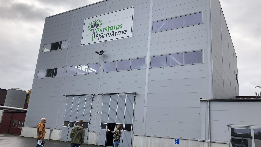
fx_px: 215
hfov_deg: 62.6
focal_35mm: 31
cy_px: 71
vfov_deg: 37.8
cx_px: 129
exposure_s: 1/338
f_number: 1.8
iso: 20
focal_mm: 4
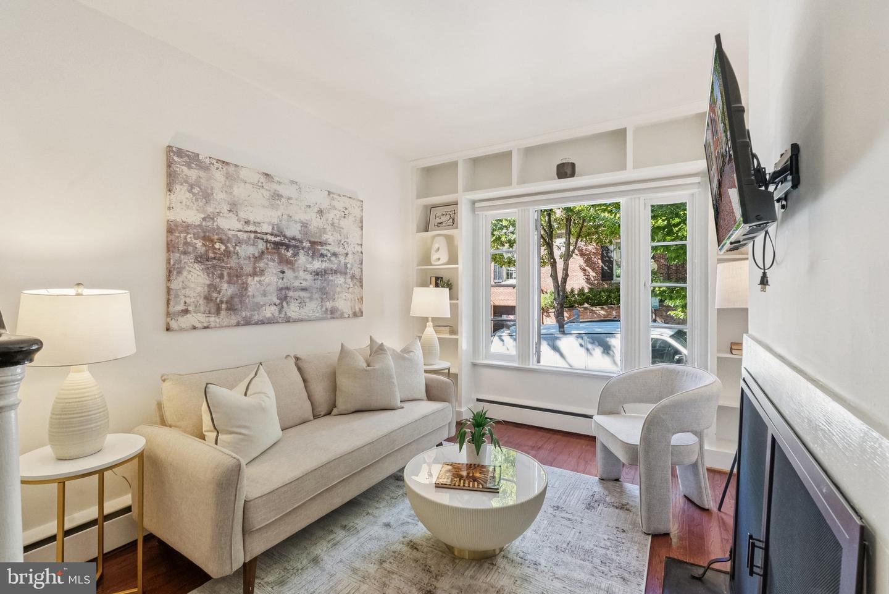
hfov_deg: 96.7
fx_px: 395
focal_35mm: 16
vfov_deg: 73.8
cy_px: 297
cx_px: 444
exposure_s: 1/125
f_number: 10
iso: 5000
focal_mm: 16
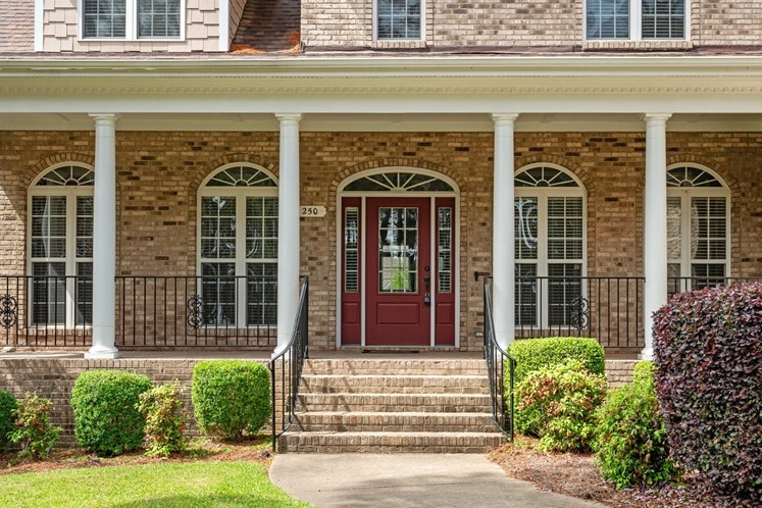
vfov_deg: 29.3
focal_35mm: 46
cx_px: 392
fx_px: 968
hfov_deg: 43.0
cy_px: 307
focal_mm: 31.5
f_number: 8
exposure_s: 1/125
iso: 320
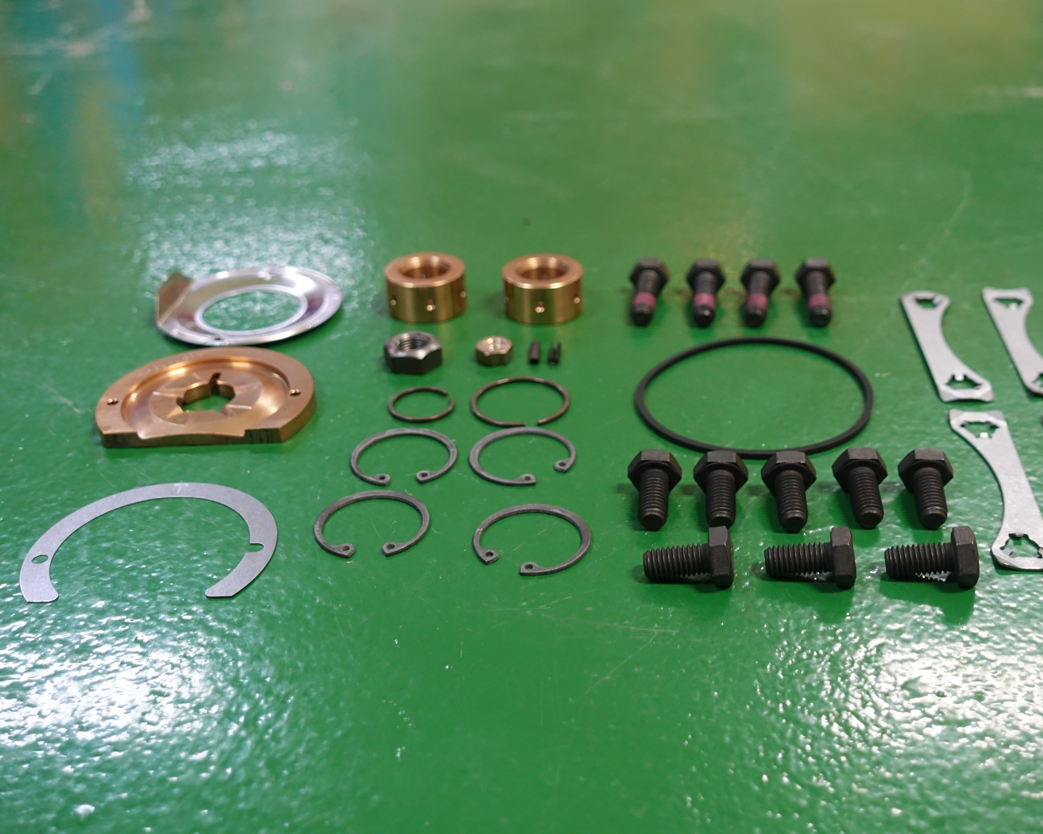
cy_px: 415
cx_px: 582
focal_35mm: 42
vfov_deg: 35.7
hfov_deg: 43.8
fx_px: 1296
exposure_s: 1/20
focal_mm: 13.72
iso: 800
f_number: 2.8
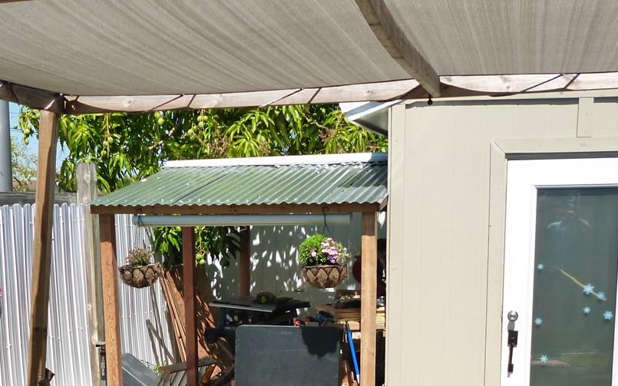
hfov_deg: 34.4
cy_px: 417
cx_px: 246
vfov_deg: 21.0
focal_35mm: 59
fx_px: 994
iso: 160
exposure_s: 1/100
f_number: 9
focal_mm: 5
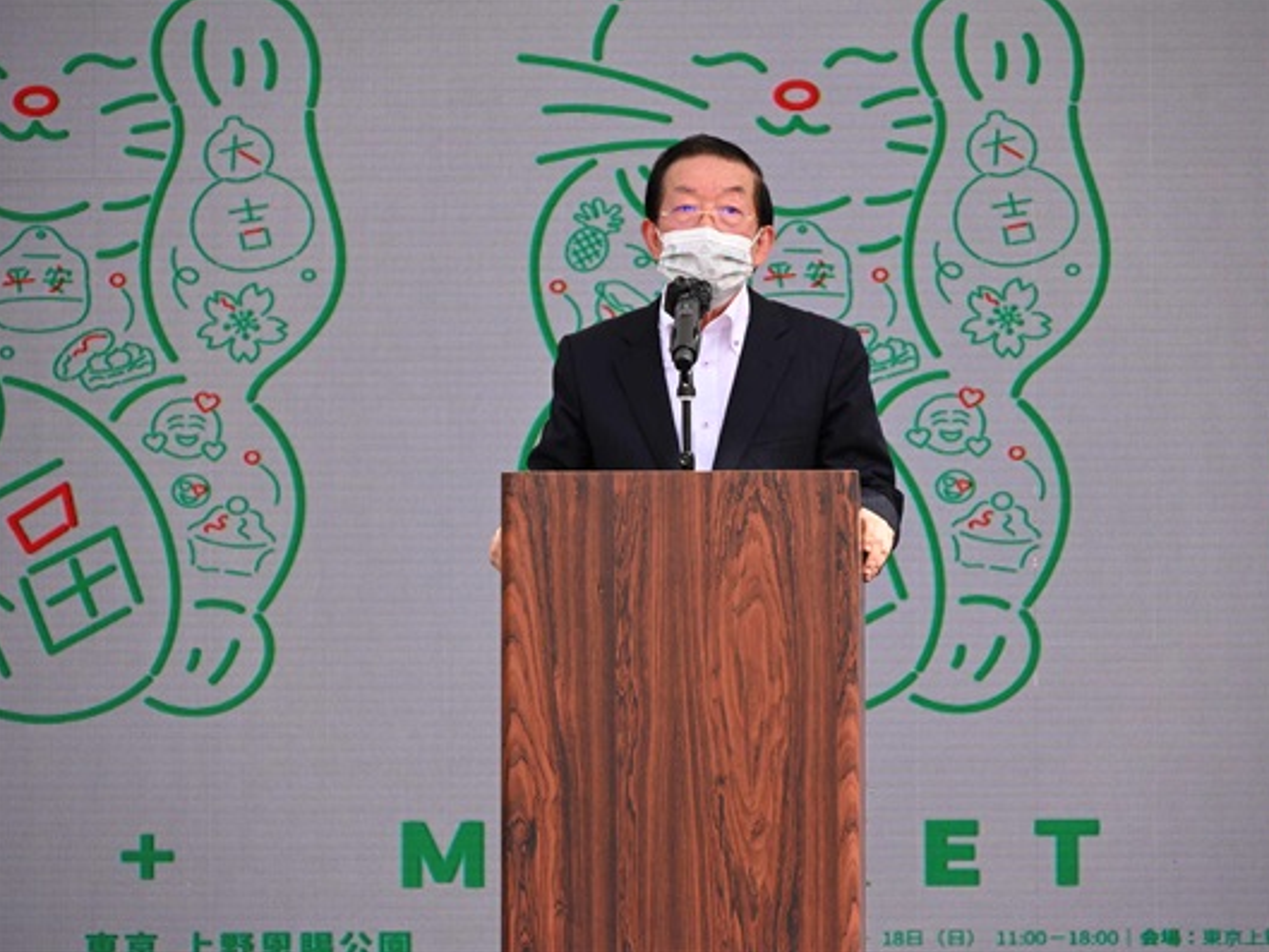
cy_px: 475
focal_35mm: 180
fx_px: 6600
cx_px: 715
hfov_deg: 11.0
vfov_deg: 8.3
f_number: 6
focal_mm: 110
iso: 100
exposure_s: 1/250
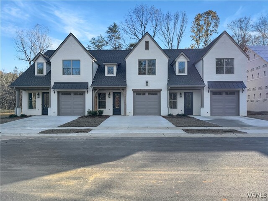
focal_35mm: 24
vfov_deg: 56.8
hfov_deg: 71.6
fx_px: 186
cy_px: 100
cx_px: 134
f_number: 1.78
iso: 80
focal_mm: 6.76
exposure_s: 1/2252
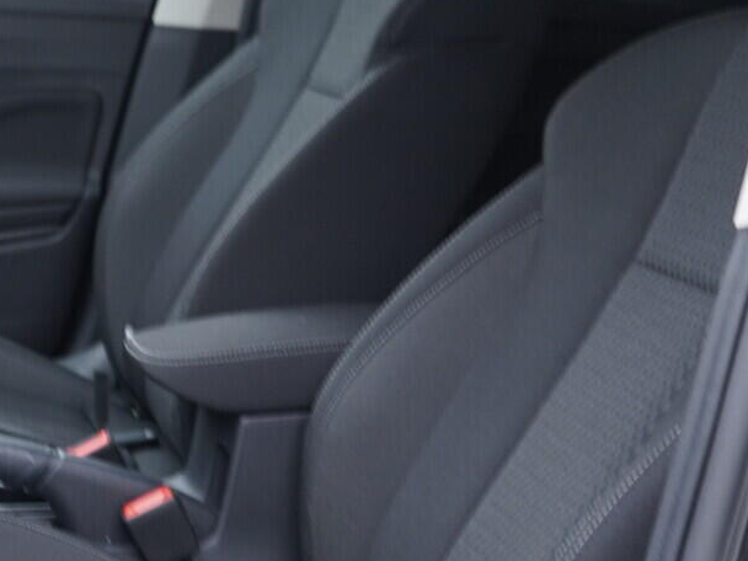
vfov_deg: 18.0
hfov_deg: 23.4
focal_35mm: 82
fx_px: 1772
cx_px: 130
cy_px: 260
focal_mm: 24
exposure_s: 1/40
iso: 250
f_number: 2.8
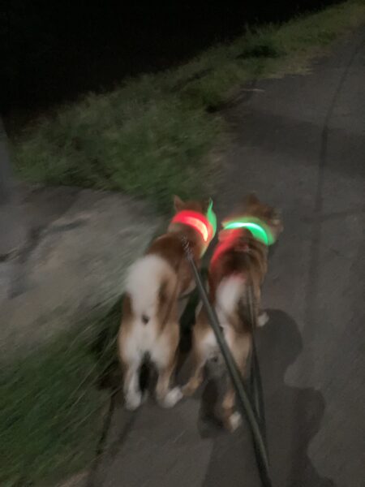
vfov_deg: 63.4
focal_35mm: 28
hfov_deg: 49.7
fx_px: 394
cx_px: 182
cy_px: 244
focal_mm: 3.99
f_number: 1.8
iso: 1250
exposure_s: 1/4
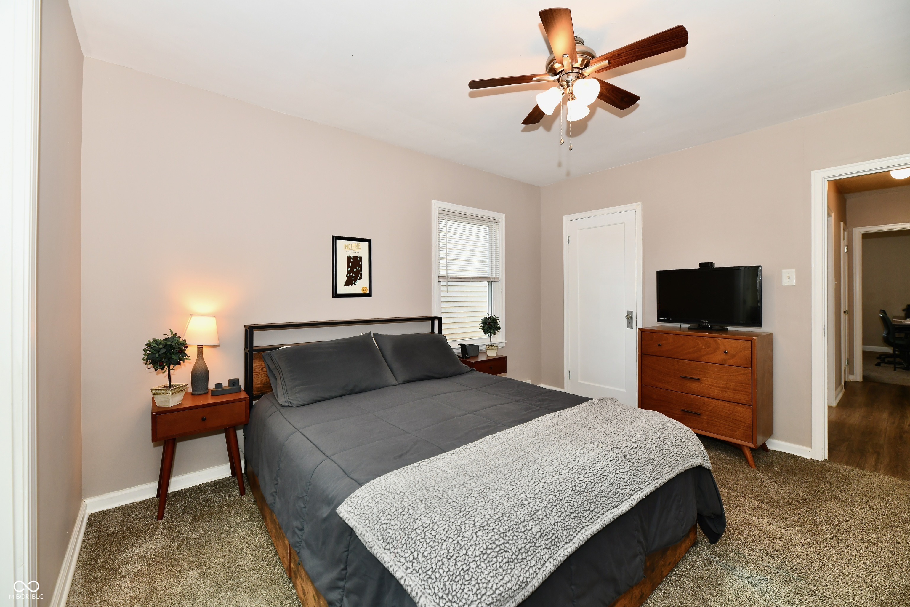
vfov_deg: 81.2
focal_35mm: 14
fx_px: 354
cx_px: 455
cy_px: 304
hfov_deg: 104.3
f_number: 6.3
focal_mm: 14
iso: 640
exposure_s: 1/60
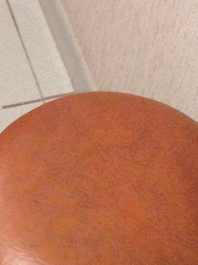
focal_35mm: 138
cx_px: 233
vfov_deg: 13.5
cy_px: -136
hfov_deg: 10.6
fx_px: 1053
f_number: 2.4
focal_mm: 4.12
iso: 320
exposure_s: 1/20
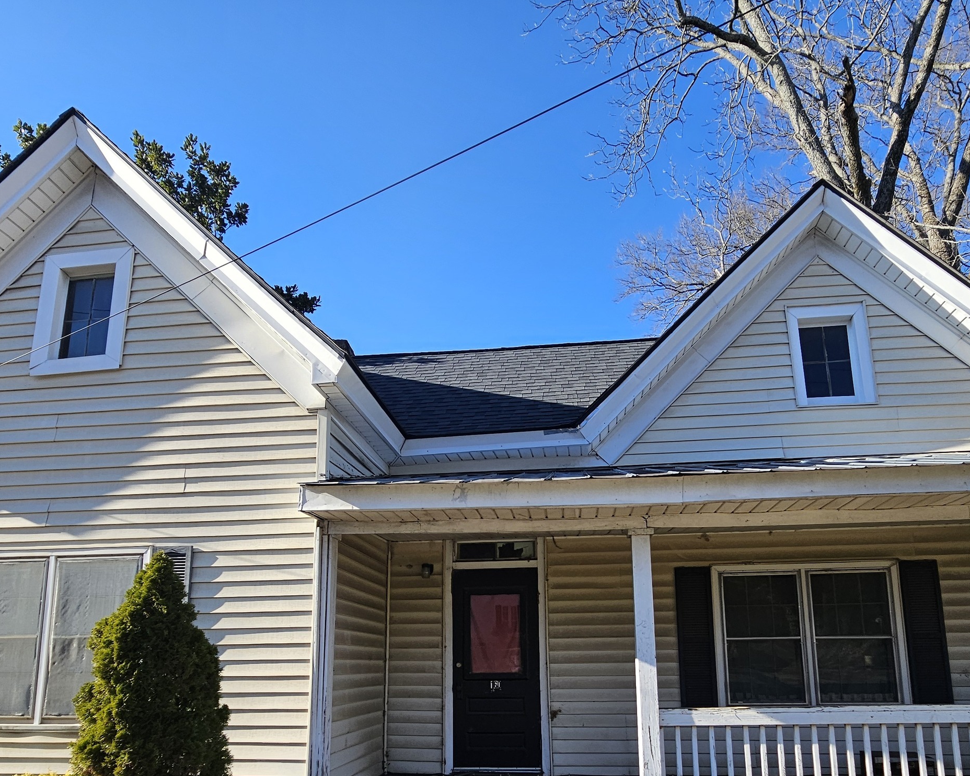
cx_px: 500
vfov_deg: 62.1
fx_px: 603
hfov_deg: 77.6
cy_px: 576
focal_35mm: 21
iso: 50
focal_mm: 2.2
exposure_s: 1/973
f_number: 2.2
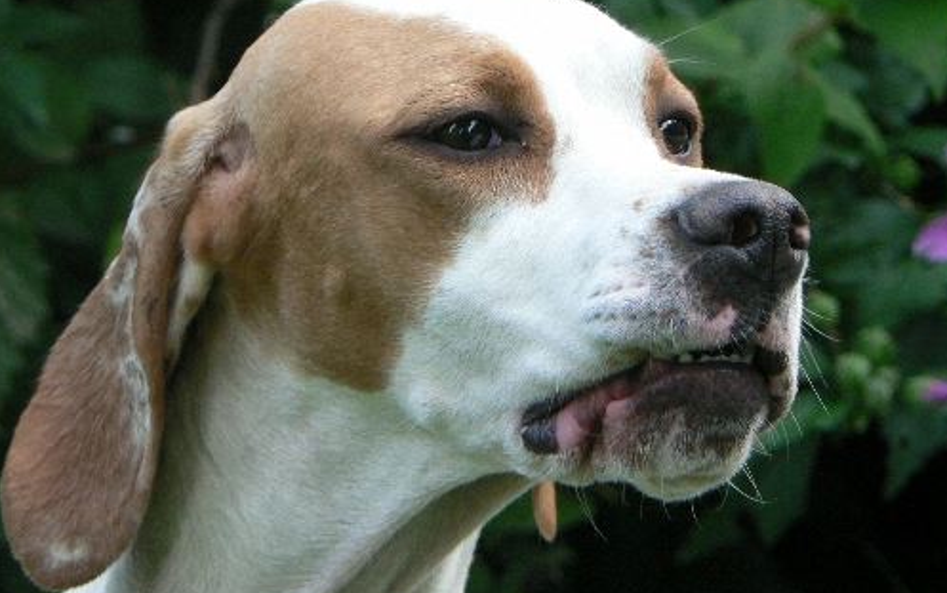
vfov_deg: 3.7
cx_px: 473
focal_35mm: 360
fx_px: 9294
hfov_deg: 5.8
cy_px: 217
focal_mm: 44
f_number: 3.6
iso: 200
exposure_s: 1/100
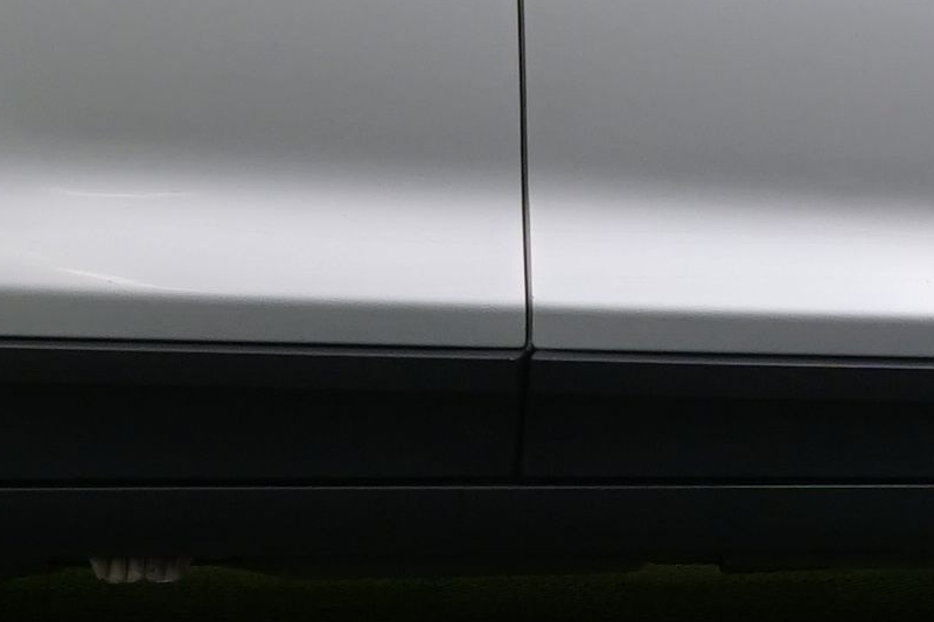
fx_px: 6225
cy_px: -322
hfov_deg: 8.6
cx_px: 573
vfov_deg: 5.7
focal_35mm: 240
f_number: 6.3
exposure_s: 1/30
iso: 400
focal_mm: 32
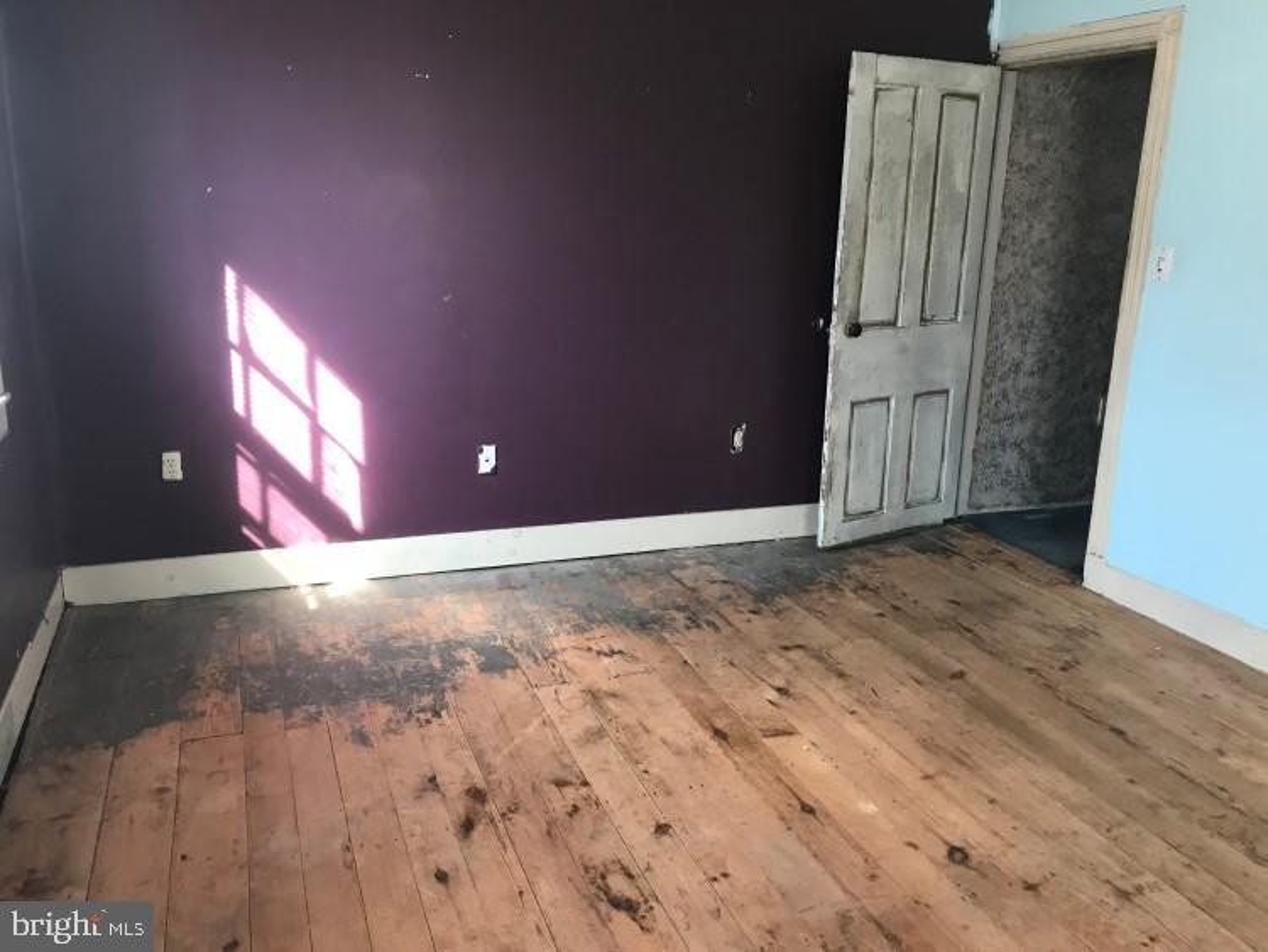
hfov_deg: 63.4
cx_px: 634
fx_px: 1026
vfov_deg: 49.8
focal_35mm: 28
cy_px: 476
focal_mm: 3.99
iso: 40
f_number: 1.8
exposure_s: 1/30
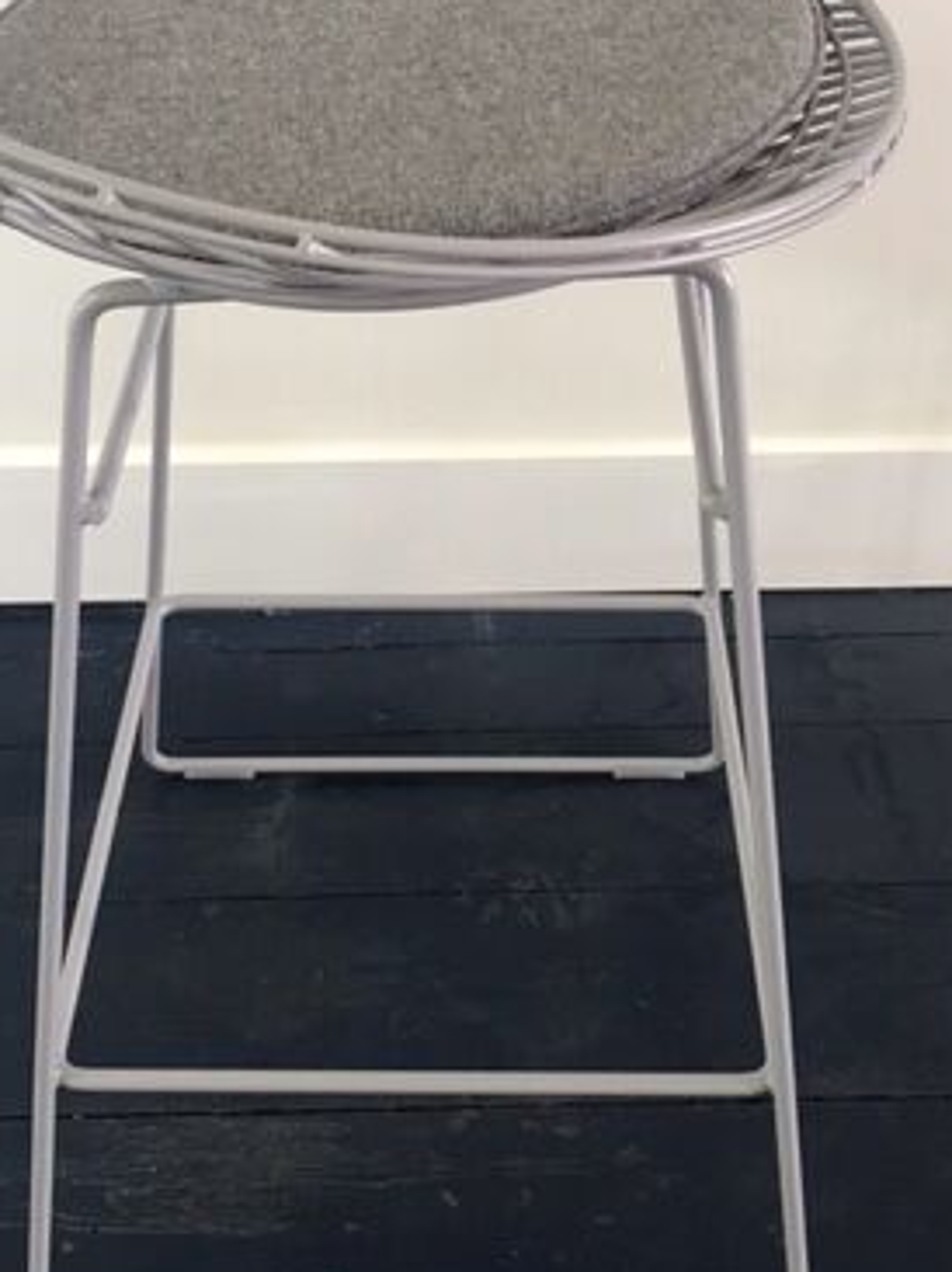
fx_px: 1799
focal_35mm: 49
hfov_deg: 29.6
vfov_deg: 38.8
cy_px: 539
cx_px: 434
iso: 50
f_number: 1.8
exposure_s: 1/17
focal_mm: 3.99
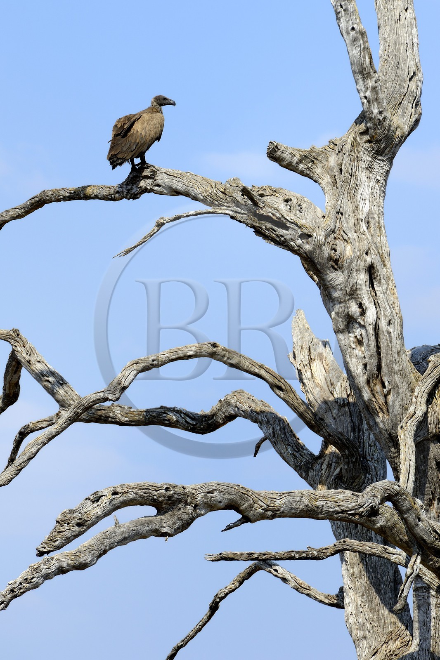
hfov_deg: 4.9
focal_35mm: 280
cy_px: 330
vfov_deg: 7.4
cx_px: 220
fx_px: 5135
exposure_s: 1/640
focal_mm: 280
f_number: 10
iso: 400
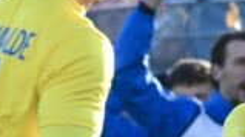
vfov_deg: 0.6
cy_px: 332
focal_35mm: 1956
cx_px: 148
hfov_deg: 1.1
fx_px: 12692
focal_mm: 290
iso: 4000
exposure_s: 1/1600
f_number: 9
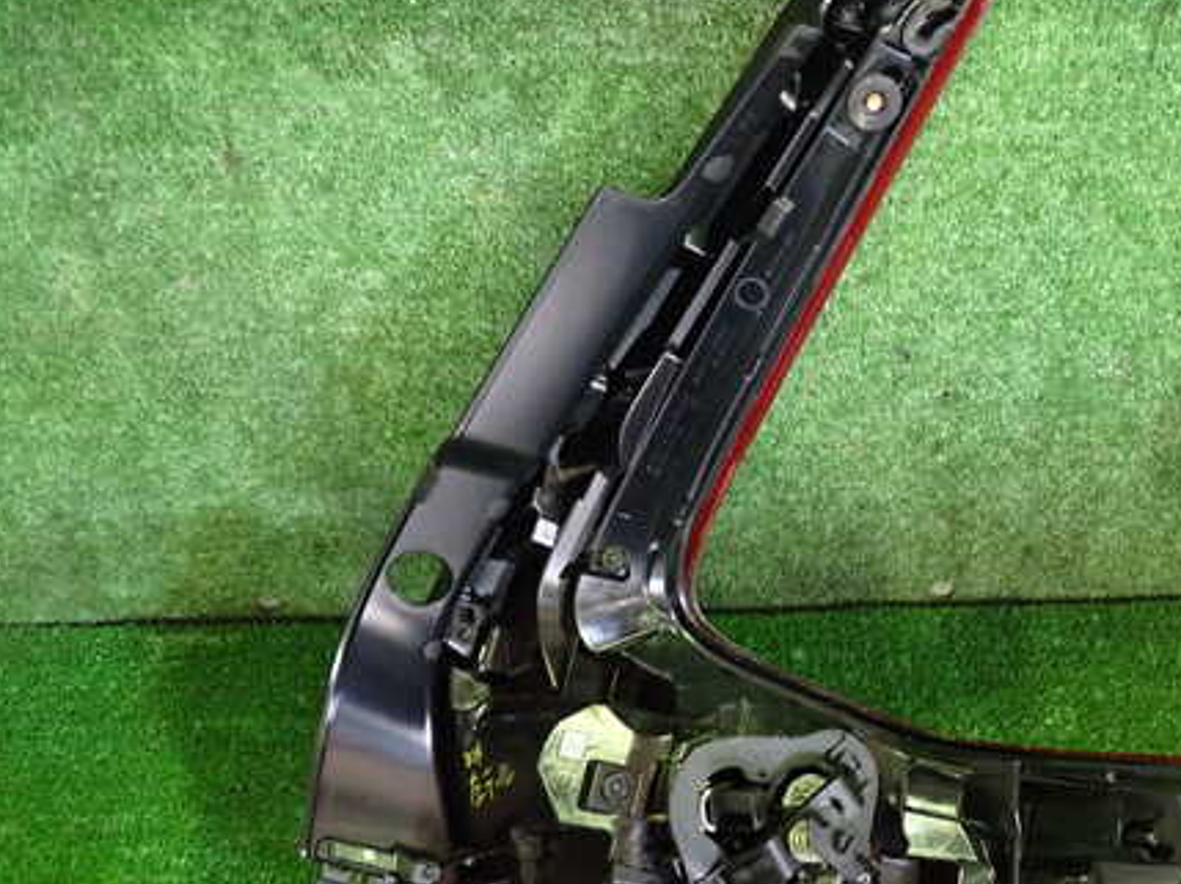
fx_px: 1432
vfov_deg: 34.3
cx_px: 812
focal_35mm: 42
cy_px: 468
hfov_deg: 44.0
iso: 1000
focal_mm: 5.4
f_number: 2.3
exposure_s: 1/30
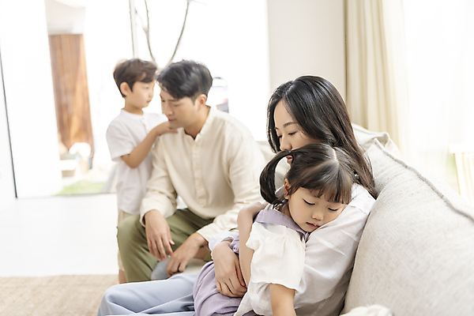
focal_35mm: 40
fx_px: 527
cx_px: 237
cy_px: 158
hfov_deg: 48.5
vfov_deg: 33.4
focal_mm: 40
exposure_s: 1/160
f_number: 2.8
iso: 250
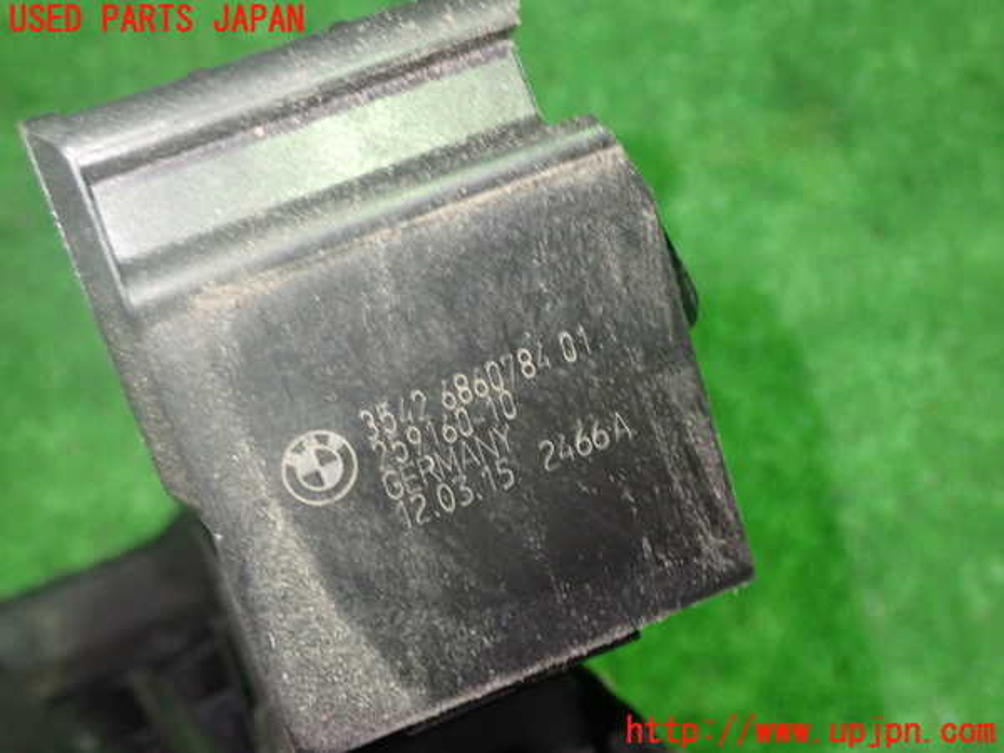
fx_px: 1566
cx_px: 502
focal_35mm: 54
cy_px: 376
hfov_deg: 35.5
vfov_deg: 27.0
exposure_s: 1/20
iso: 800
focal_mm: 9.65
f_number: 3.3
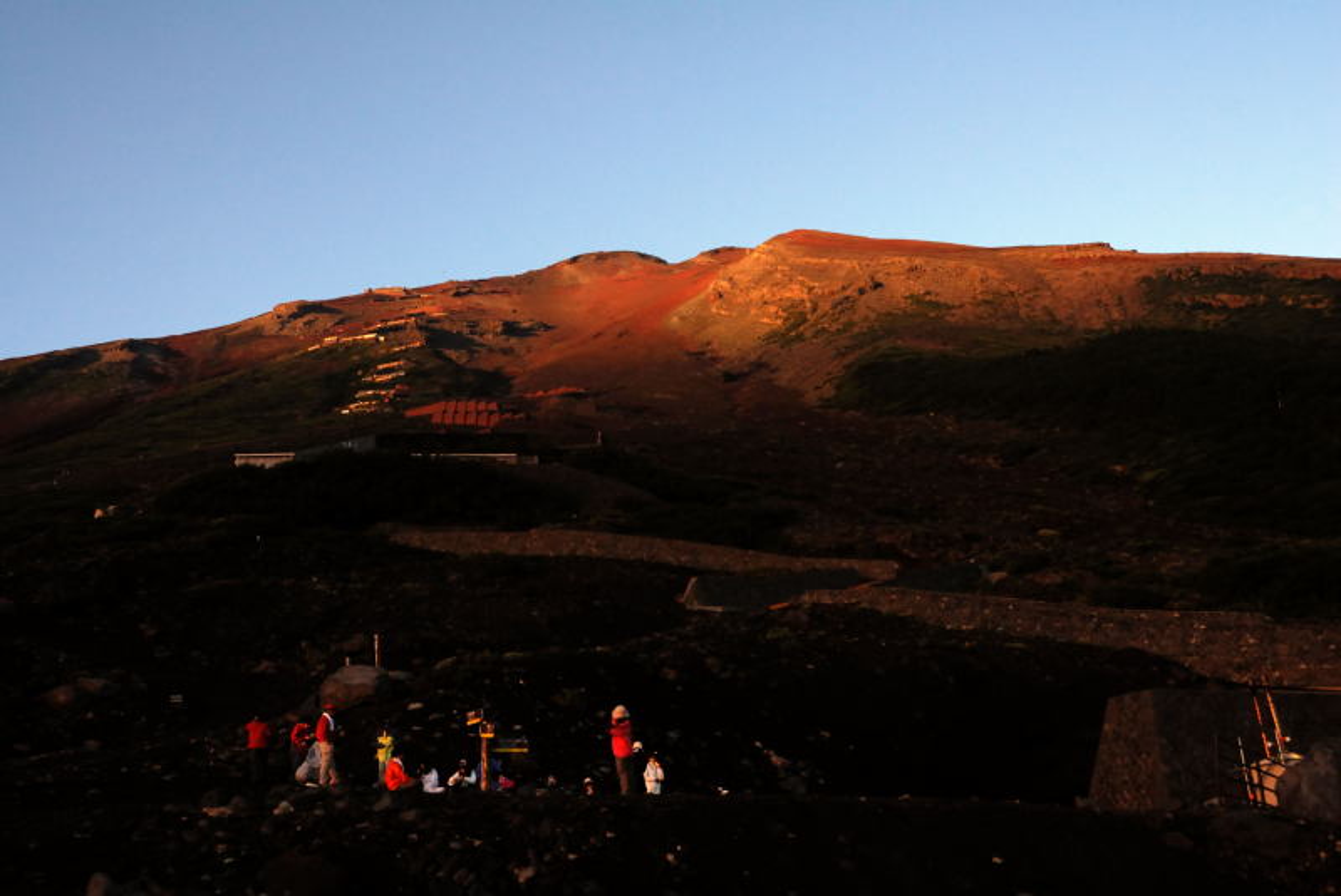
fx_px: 1454
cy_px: 448
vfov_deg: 34.3
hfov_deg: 49.5
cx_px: 670
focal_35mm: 39
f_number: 8
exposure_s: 1/250
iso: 400
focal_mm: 26
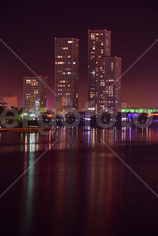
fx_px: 740
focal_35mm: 112
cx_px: 79
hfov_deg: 12.2
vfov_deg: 18.2
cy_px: 118
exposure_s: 10
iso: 100
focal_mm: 75
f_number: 5.3
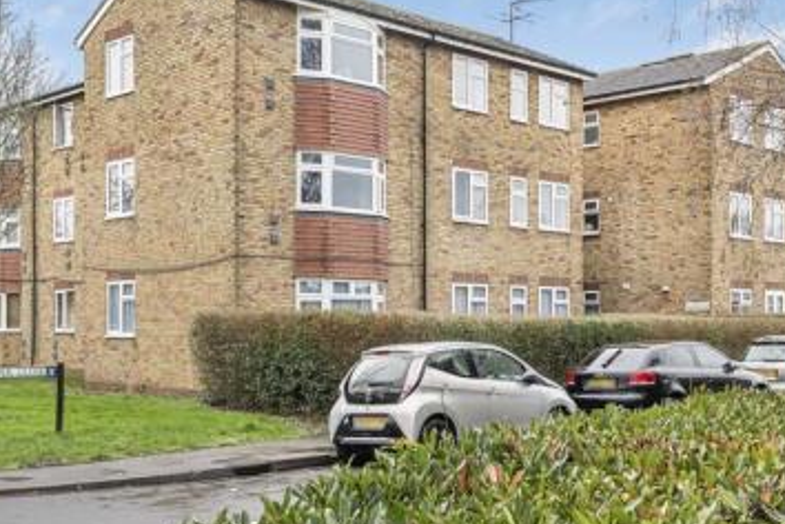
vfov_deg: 28.6
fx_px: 1025
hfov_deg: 41.8
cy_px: 214
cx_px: 453
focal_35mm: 47
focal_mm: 35
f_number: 8
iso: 400
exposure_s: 1/80
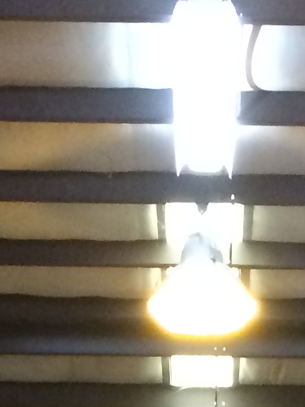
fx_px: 2173
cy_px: 1016
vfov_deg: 9.4
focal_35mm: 185
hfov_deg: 8.0
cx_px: 237
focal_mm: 4.15
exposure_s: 1/30
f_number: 2.2
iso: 250
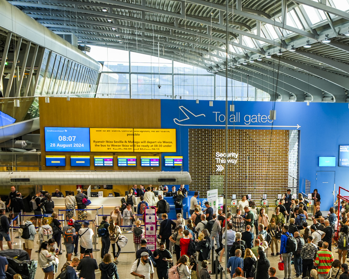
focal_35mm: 69
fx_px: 713
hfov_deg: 27.2
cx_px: 261
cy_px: 205
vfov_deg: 22.0
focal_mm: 35
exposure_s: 1/80
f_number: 2.8
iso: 250
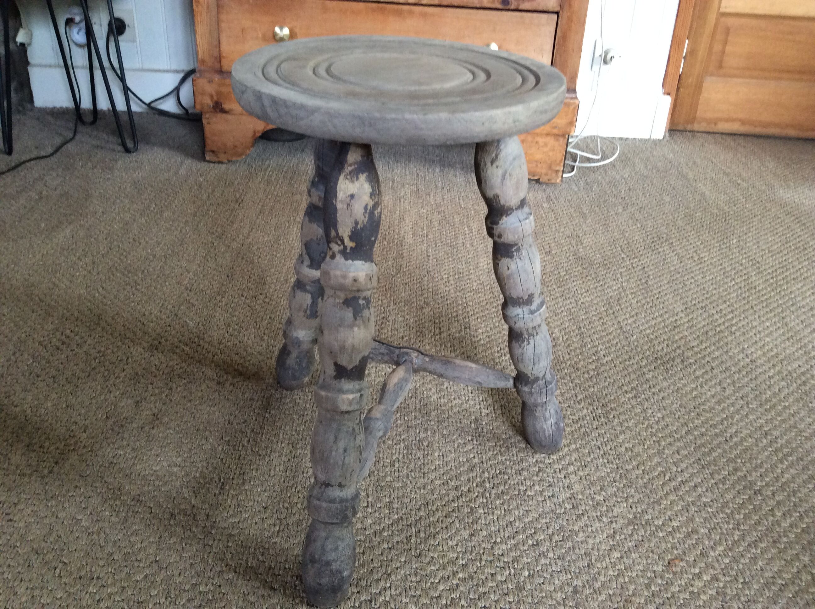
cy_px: 304
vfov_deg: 44.1
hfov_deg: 56.9
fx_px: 752
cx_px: 408
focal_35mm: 32
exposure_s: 1/25
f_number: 2.4
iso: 125
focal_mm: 3.3
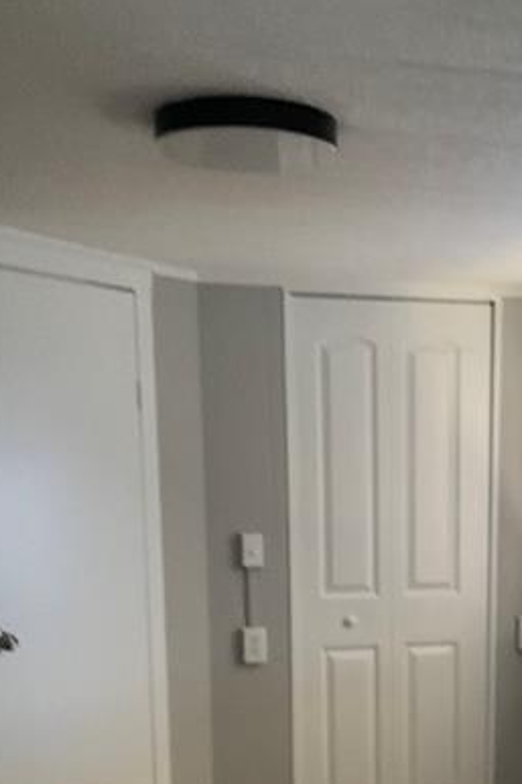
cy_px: 713
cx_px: 441
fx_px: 1306
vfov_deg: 31.7
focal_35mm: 60
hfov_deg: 22.2
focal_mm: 3
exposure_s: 1/40
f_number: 1.8
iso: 250
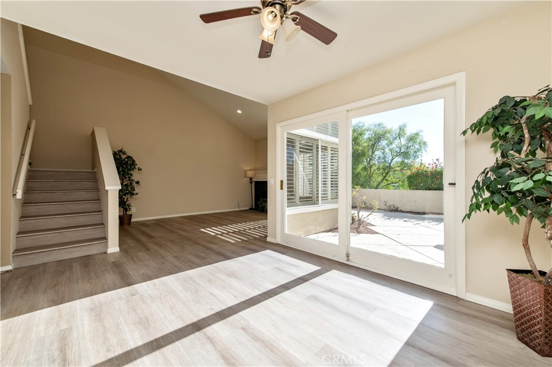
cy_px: 184
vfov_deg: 81.1
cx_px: 276
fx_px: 214
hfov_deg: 104.3
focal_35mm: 14
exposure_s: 1/200
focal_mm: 14
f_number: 8
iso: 100
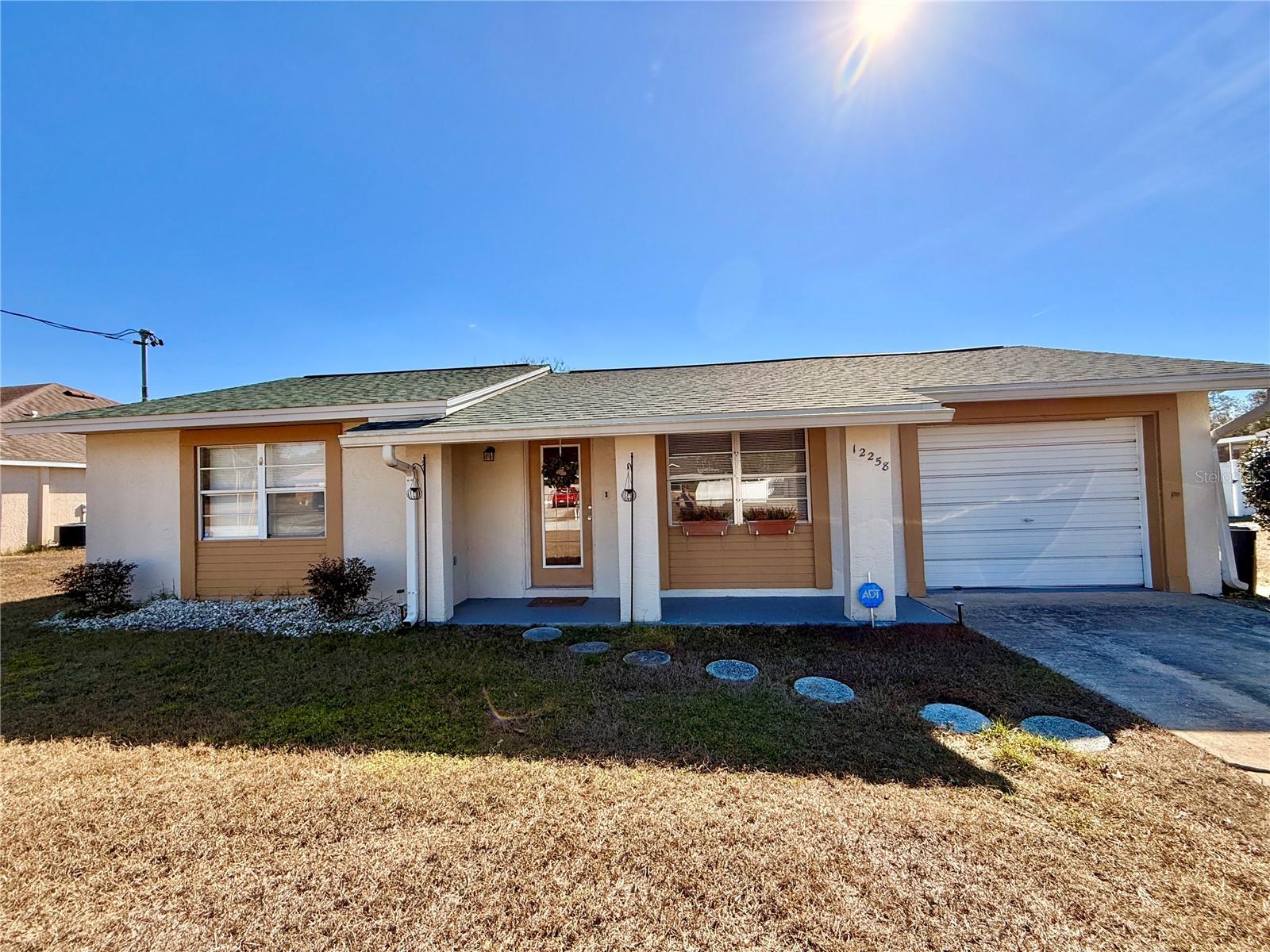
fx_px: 514
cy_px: 476
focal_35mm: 14
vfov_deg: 85.7
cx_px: 635
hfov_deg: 102.1
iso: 50
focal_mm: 2.22
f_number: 2.2
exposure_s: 1/2092
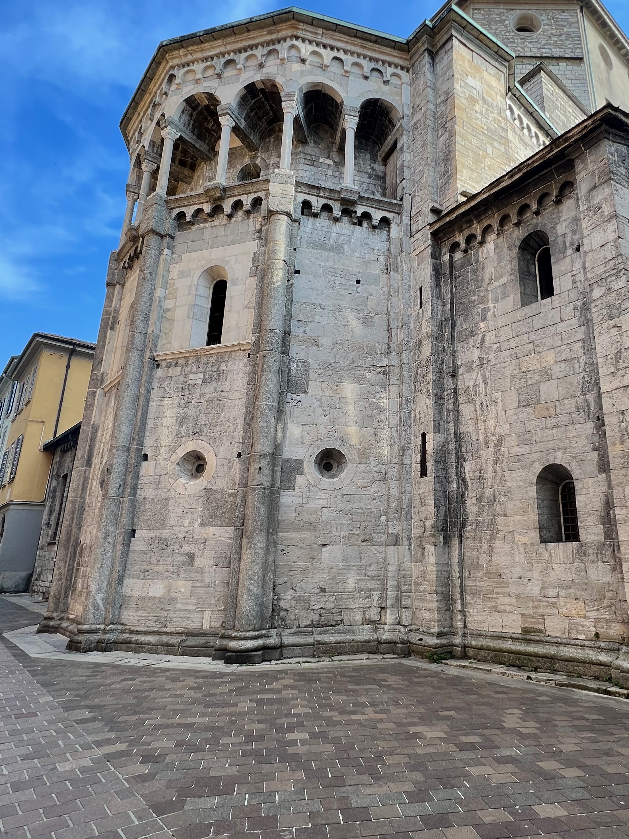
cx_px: 410
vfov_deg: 78.8
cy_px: 382
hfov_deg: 62.2
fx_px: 509
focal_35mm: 21
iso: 32
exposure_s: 1/266
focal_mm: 1.57
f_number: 1.8
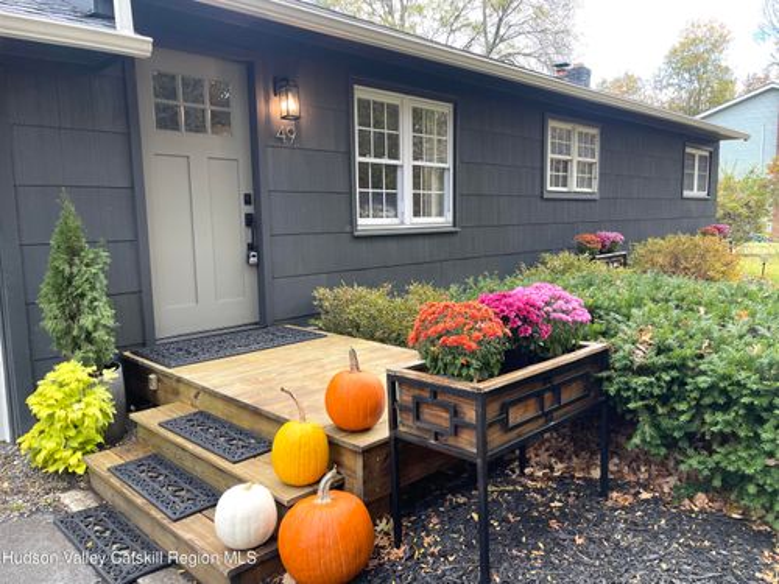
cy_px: 292
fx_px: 585
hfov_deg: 67.3
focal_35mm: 26
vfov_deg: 53.1
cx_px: 390
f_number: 1.6
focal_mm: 5.1
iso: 125
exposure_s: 1/85
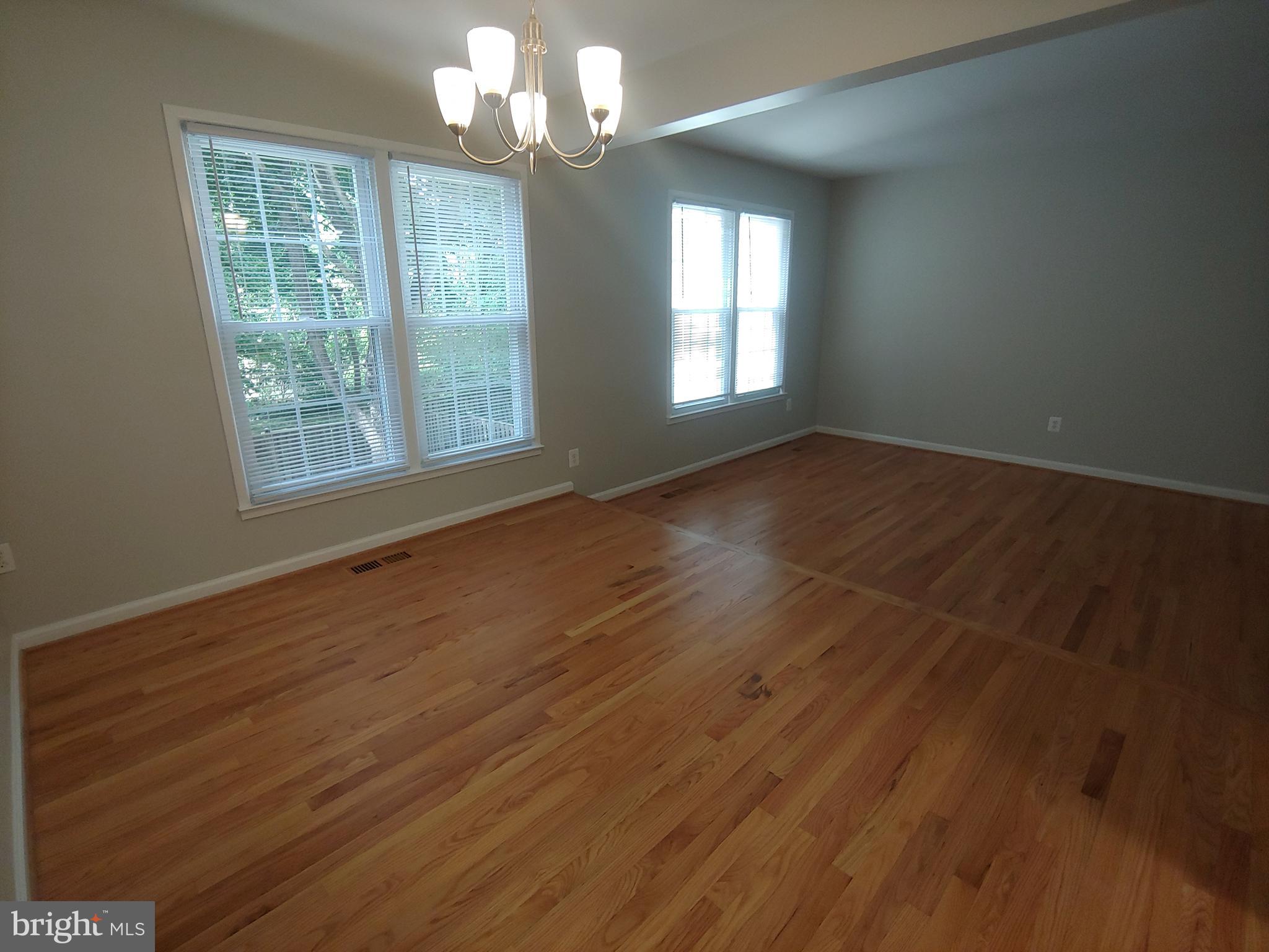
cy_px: 476
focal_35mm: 16
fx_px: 587
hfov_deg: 94.5
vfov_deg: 78.1
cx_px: 634
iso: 100
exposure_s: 1/40
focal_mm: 2.18
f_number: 1.9
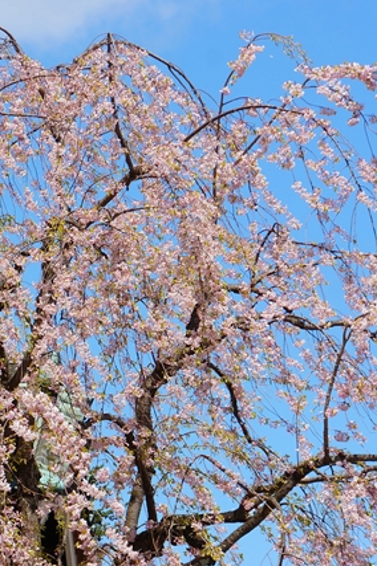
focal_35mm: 313
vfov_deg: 6.6
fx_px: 4927
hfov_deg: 4.4
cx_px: -58
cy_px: 341
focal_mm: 111.4
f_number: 9
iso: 100
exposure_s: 1/250
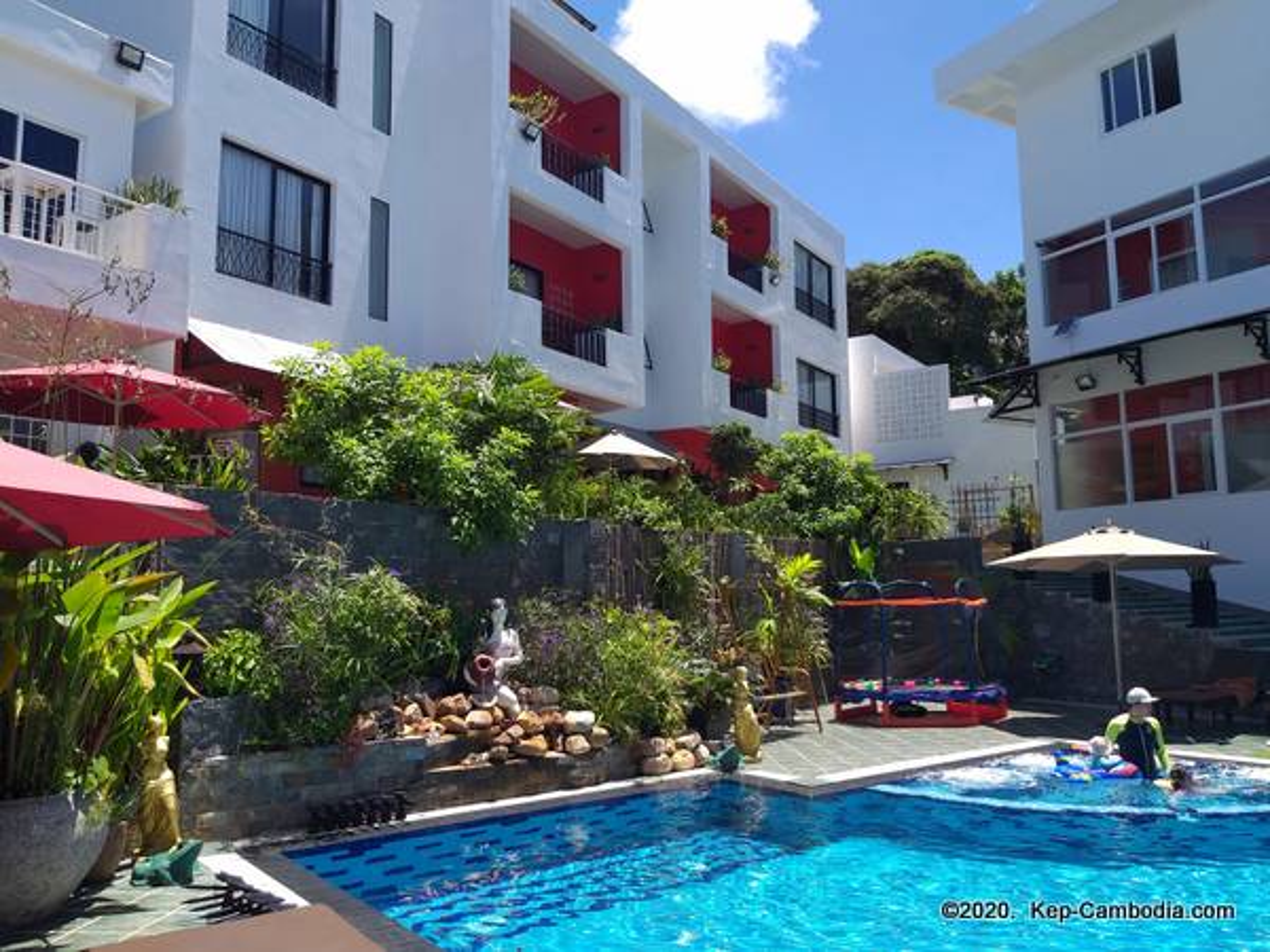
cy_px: 476
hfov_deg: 67.3
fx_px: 954
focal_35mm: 26
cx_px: 635
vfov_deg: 53.1
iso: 40
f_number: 1.7
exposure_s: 1/1262
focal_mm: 3.93
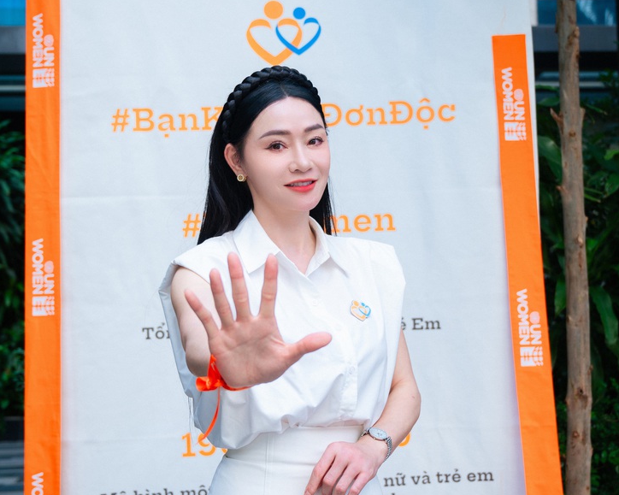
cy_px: 269
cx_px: 310
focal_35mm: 54
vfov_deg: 28.1
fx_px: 989
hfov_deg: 34.7
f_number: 4
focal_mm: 38
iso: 160
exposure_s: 1/200
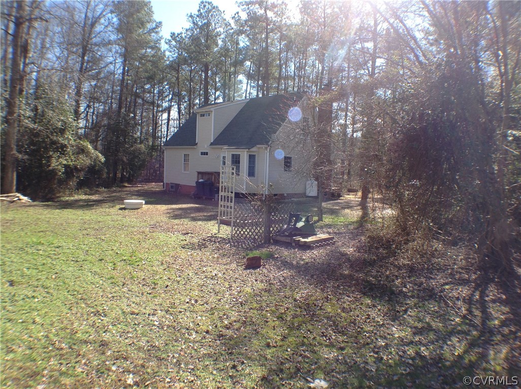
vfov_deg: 40.6
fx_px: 526
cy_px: 194
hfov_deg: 52.7
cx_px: 260
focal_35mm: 35
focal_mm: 4.28
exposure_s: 1/672
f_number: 2.4
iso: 50
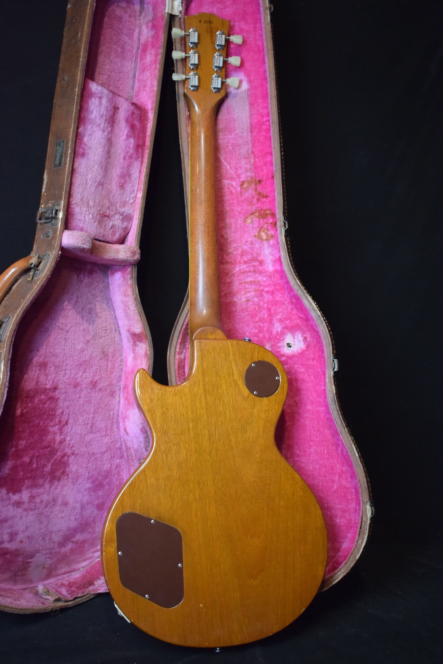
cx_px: 222
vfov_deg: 53.1
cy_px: 332
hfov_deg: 36.9
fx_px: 664
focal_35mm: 36
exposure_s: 1/60
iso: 2200
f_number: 4
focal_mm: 24
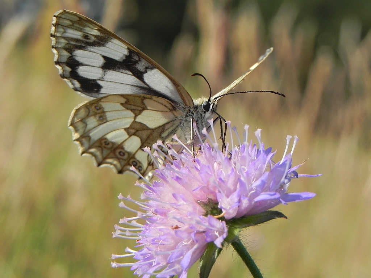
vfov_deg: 11.5
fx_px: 1383
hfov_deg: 15.3
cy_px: 139
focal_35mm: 129
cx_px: 186
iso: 160
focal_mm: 23
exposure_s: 1/596
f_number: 5.6
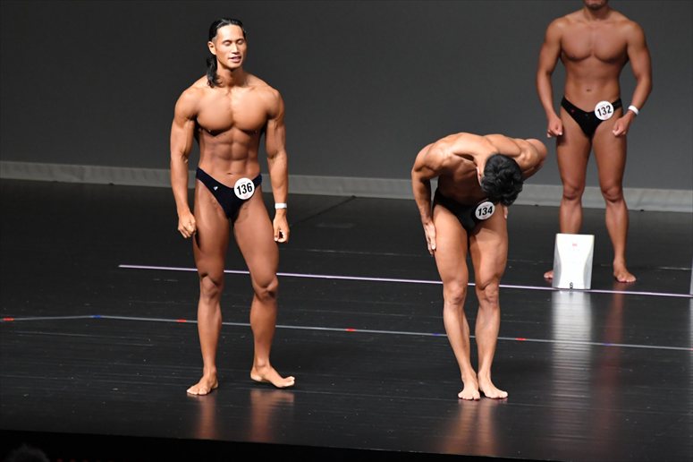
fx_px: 5772
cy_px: 231
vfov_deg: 4.6
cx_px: 346
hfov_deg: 6.9
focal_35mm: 300
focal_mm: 200
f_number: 5.6
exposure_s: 1/400
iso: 5000
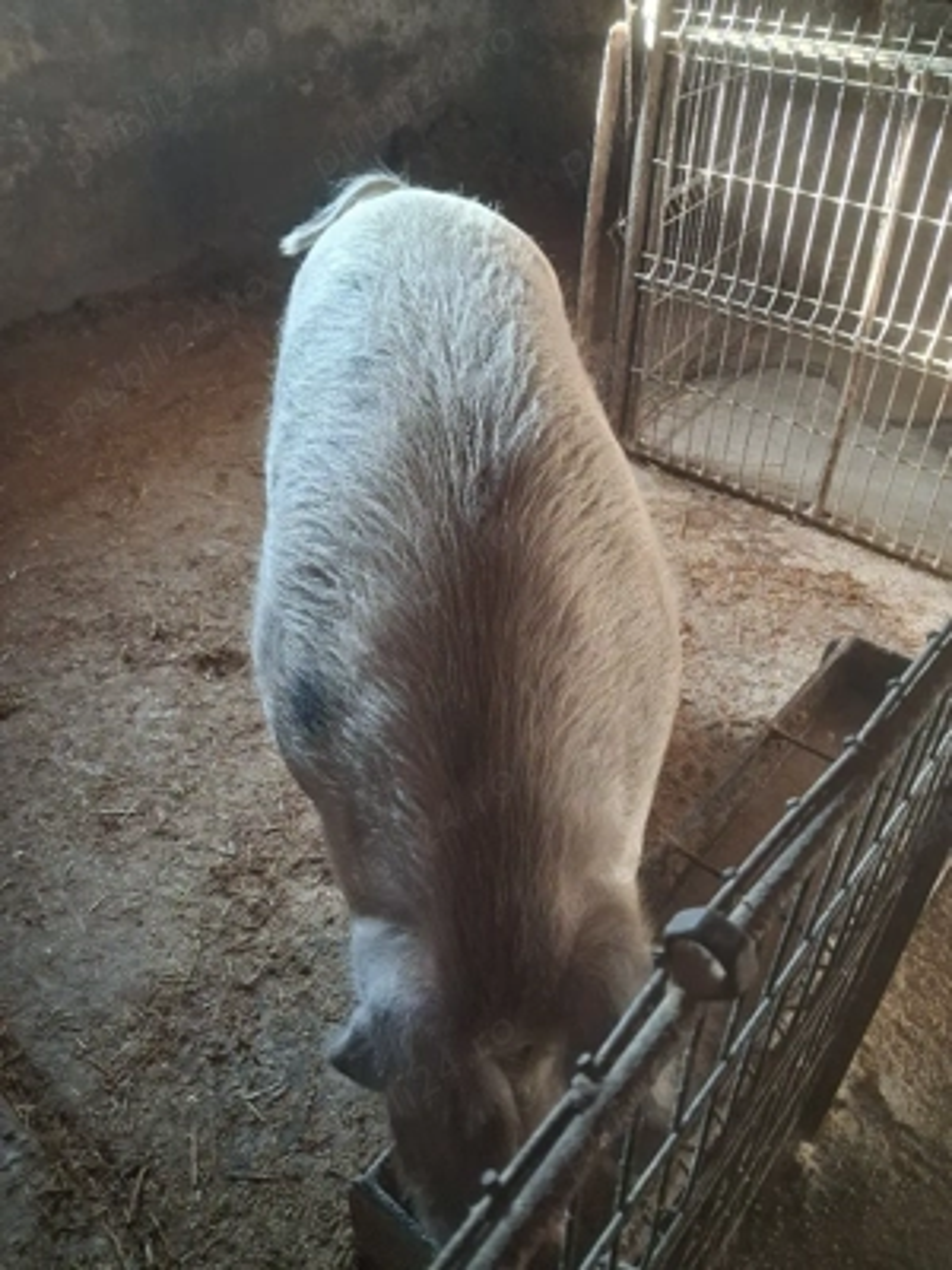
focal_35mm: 27
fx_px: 990
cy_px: 635
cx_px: 476
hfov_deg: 51.4
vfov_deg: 65.3
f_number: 1.8
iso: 400
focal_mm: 4
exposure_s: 1/60.2
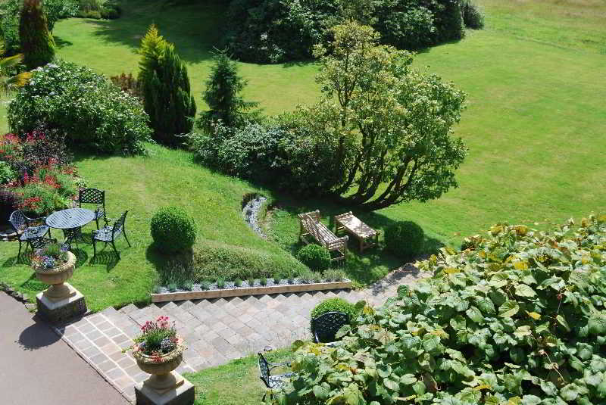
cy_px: 202
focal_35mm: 46
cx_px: 303
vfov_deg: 29.0
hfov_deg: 42.3
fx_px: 783
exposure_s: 1/200
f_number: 7.1
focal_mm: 31
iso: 100
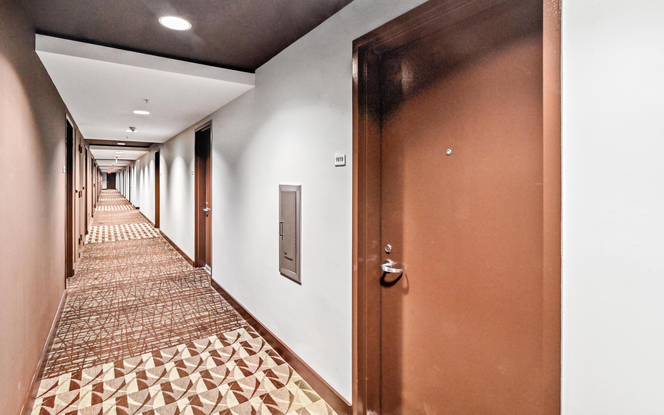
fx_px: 308
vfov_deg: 67.8
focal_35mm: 17
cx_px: 320
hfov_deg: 94.3
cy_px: 187
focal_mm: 16
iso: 2000
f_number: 11
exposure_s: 1/5
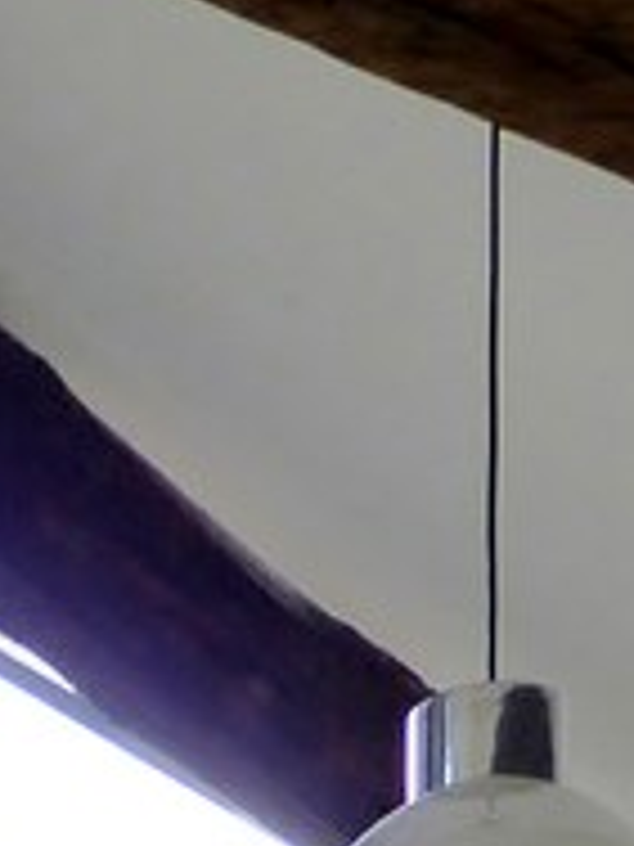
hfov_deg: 9.2
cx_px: -414
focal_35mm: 155
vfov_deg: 10.1
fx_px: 3785
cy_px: 2380
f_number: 2.8
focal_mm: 4.8
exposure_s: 1/50
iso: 125
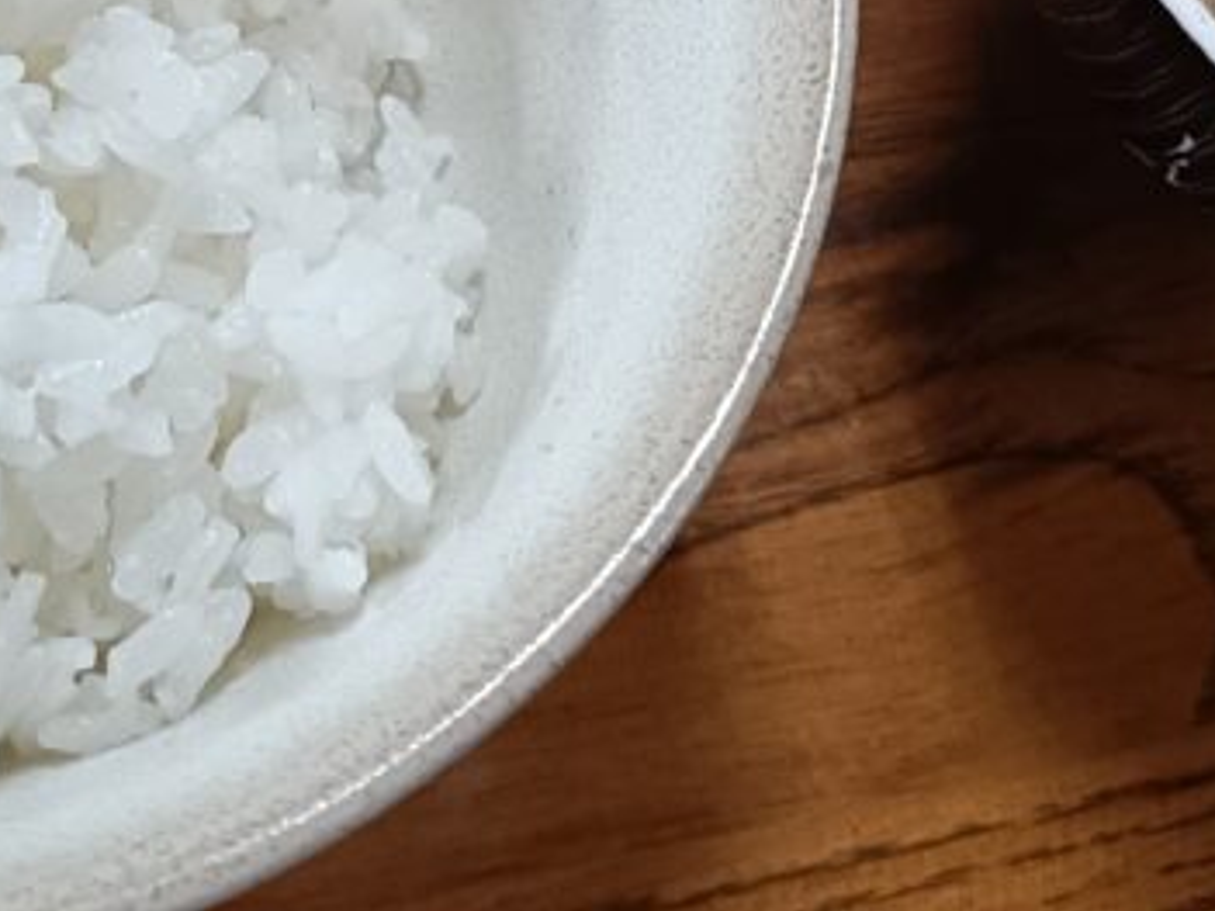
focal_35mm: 73
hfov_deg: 26.6
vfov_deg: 18.6
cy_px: -305
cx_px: 481
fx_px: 2561
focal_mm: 4.7
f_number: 1.7
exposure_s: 1/60
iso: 800
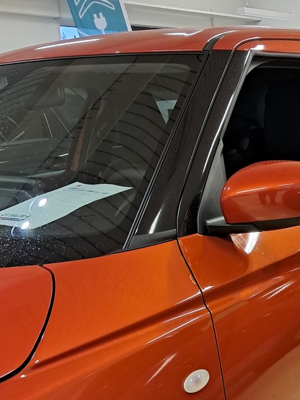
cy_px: 320
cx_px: 241
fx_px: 670
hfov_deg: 24.8
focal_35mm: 58
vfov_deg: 32.3
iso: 400
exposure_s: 1/50
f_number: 1.8
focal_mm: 4
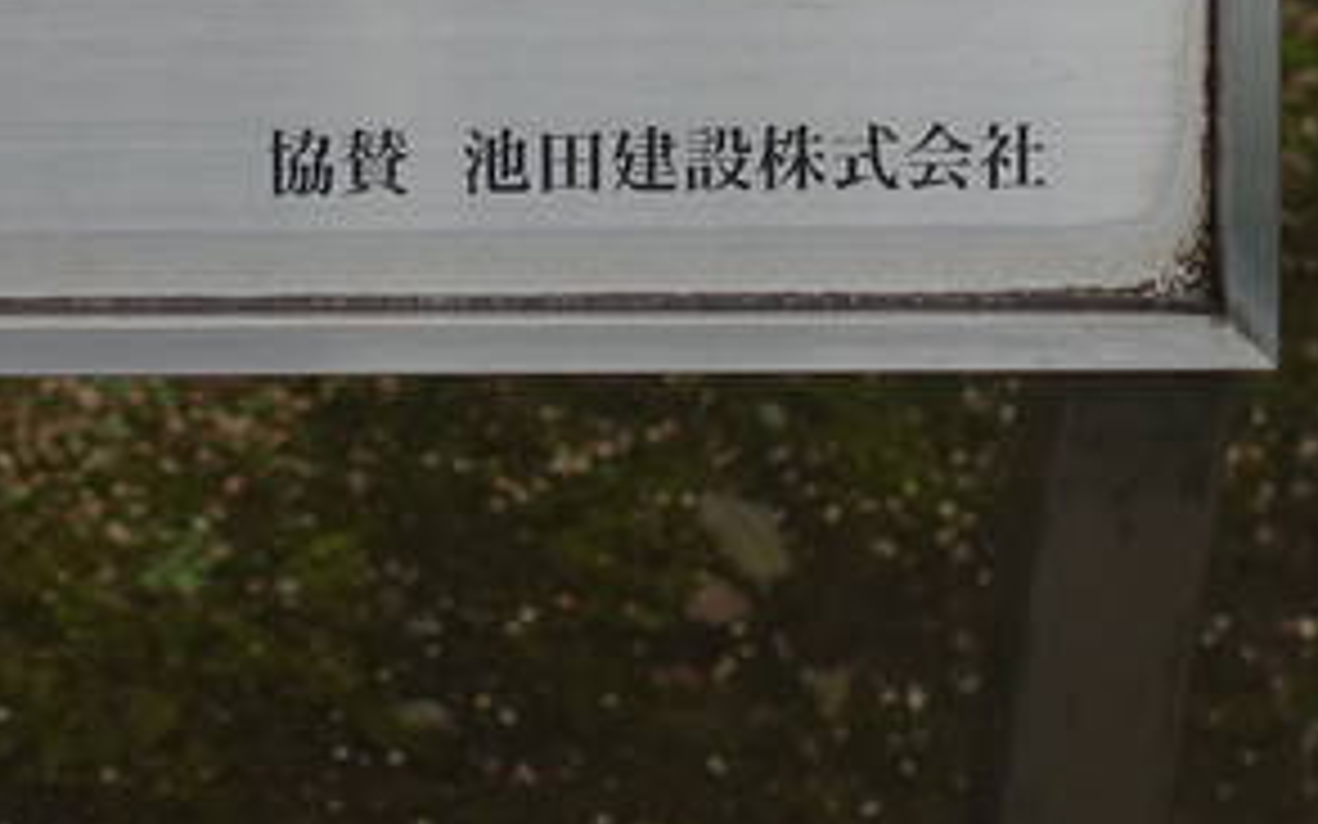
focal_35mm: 167
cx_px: -49
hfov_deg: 12.4
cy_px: -639
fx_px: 5997
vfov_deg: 7.6
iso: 125
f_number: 4
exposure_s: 1/125
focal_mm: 14.7
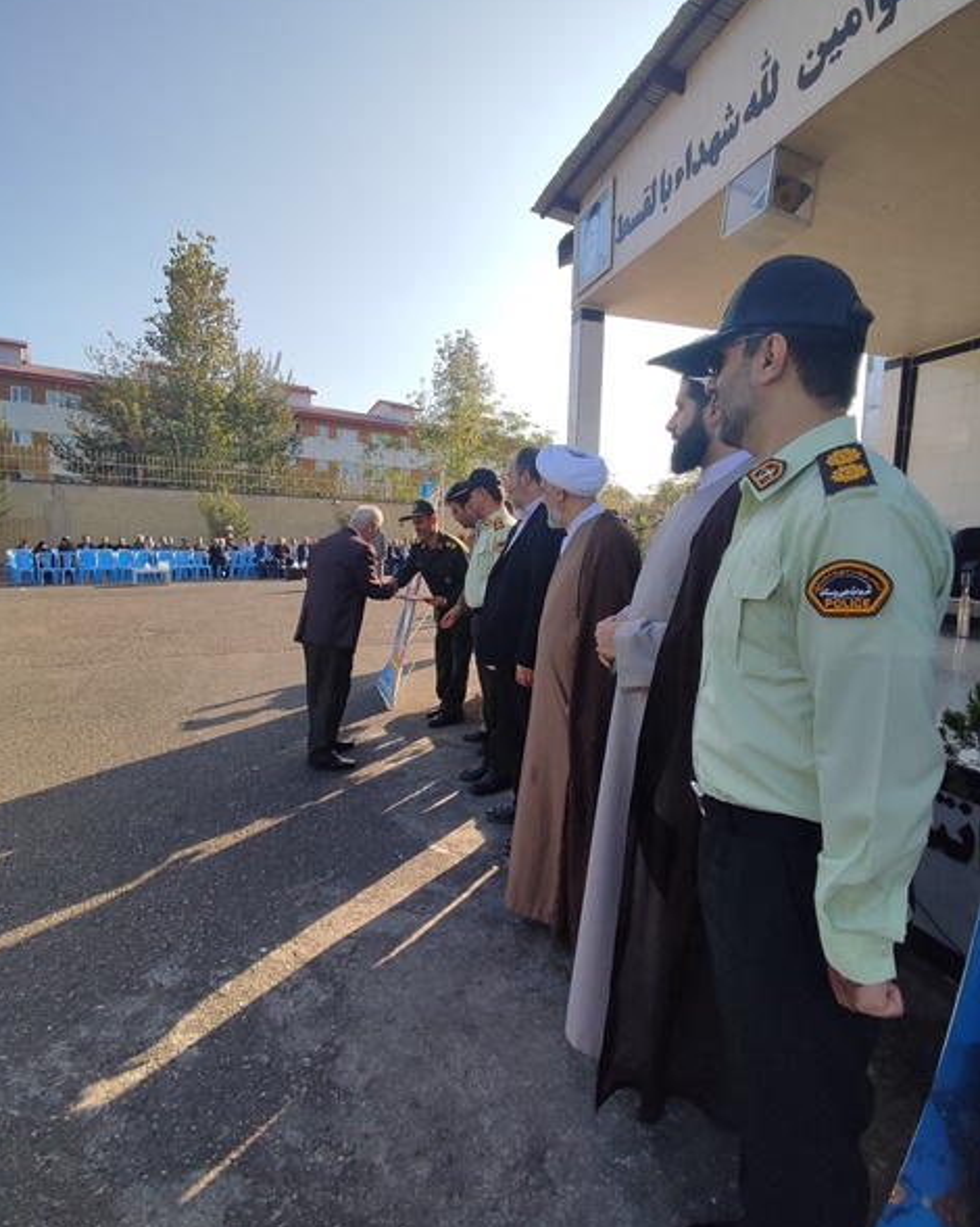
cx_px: 482
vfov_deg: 89.7
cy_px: 603
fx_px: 617
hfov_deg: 76.9
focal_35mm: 17
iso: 50
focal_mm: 1.65
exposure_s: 1/1106
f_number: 2.2
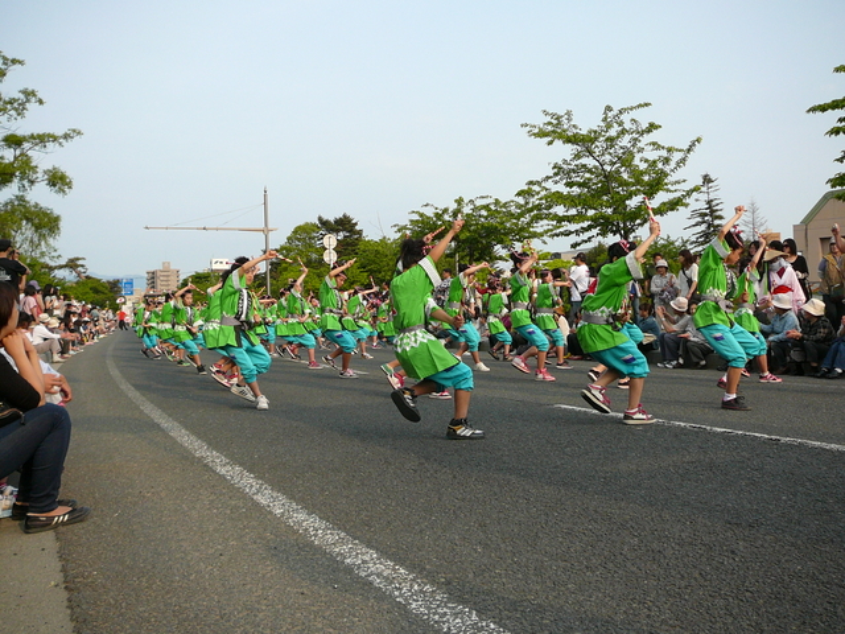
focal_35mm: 35
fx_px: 854
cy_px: 317
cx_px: 422
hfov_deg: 52.6
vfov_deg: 40.7
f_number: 2.8
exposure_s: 1/800
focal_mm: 5.2
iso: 100
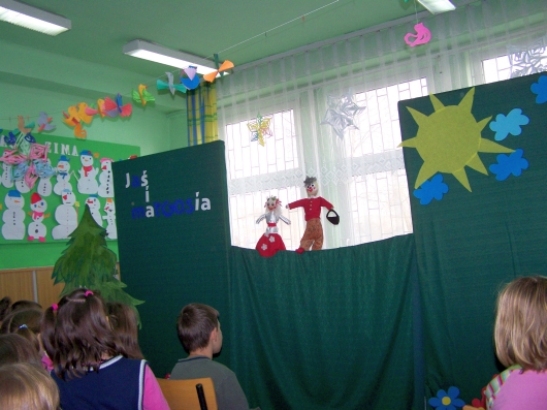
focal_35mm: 38
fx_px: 600
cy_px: 205
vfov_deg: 37.7
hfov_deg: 49.0
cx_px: 274
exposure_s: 1/60
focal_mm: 6.3
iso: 160
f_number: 2.8
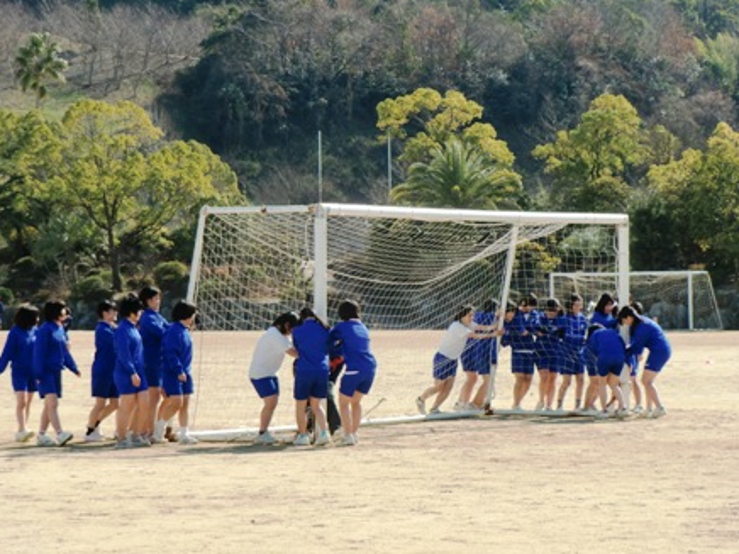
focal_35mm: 149
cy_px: 271
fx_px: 3181
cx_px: 361
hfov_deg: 13.3
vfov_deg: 10.0
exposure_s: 1/400
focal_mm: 25.9
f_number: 4.6
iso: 64
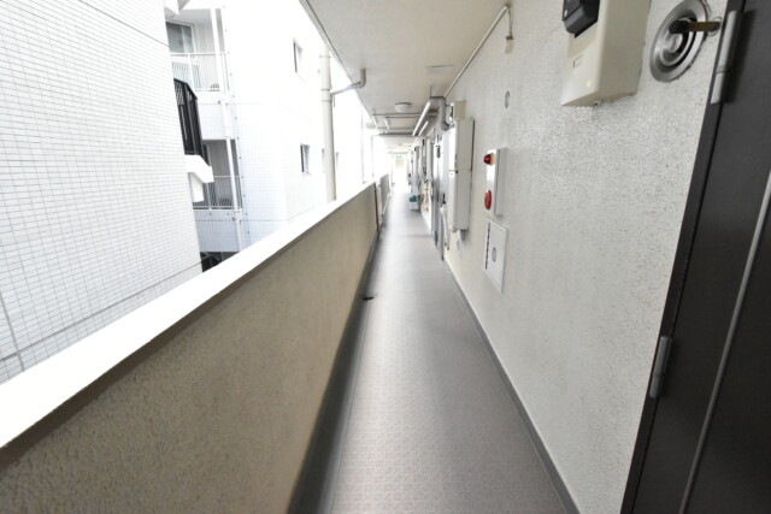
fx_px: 321
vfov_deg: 77.4
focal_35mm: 15
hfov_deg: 100.4
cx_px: 386
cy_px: 257
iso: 6400
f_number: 7.1
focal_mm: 10
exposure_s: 1/200
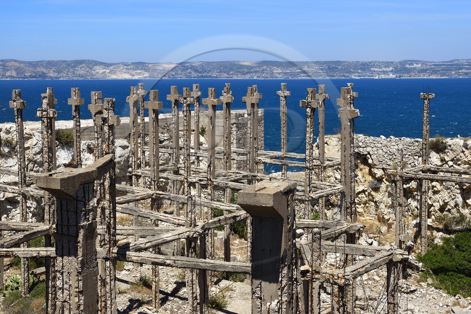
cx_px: 236
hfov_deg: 41.1
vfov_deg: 28.1
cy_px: 157
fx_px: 628
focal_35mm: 48
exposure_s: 1/800
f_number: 7.1
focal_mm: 48
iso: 200
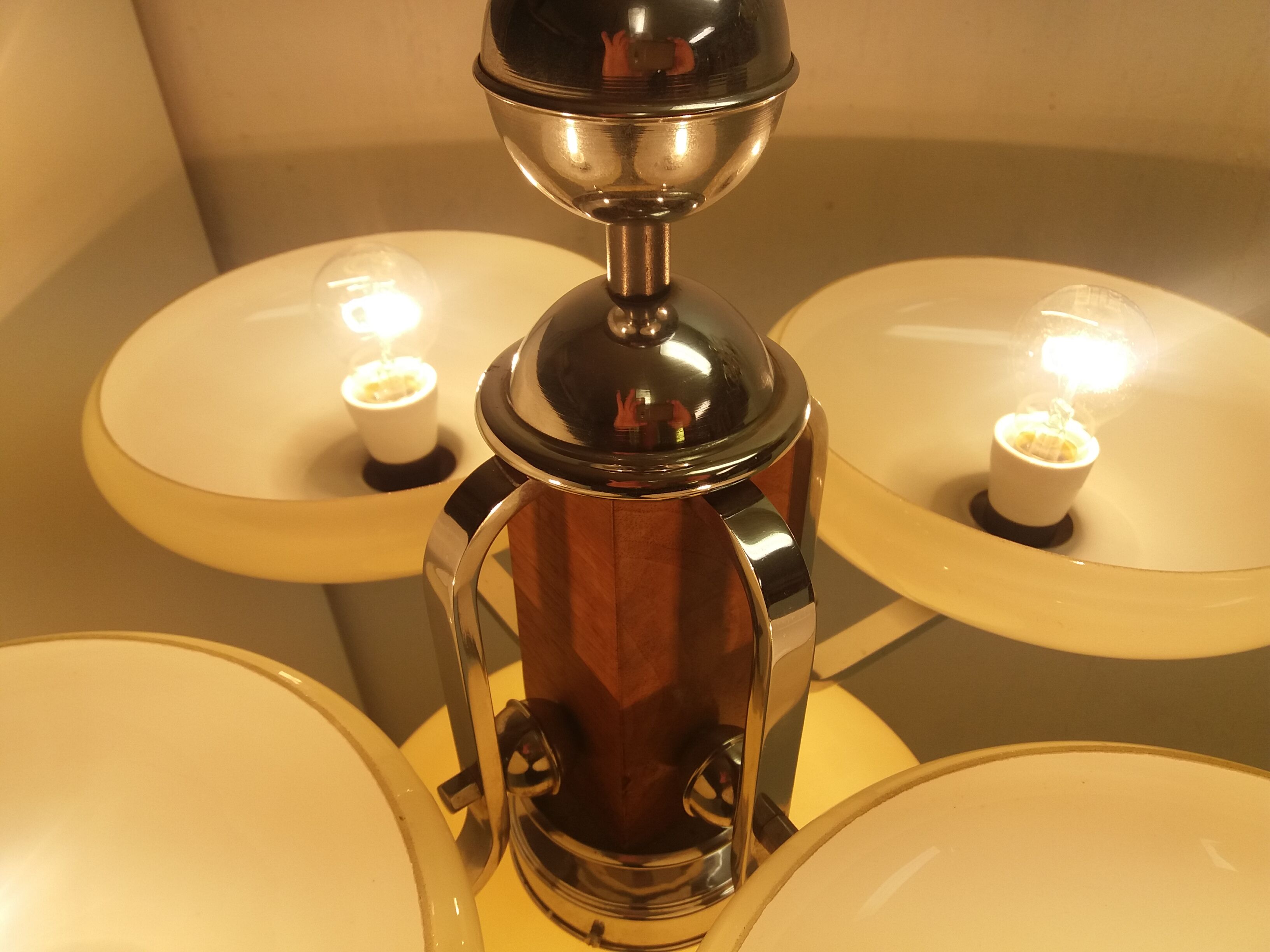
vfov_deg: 49.7
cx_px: 635
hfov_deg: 63.4
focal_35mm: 28
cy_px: 476
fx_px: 1027
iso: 64
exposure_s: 1/140
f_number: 1.9
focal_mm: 3.7
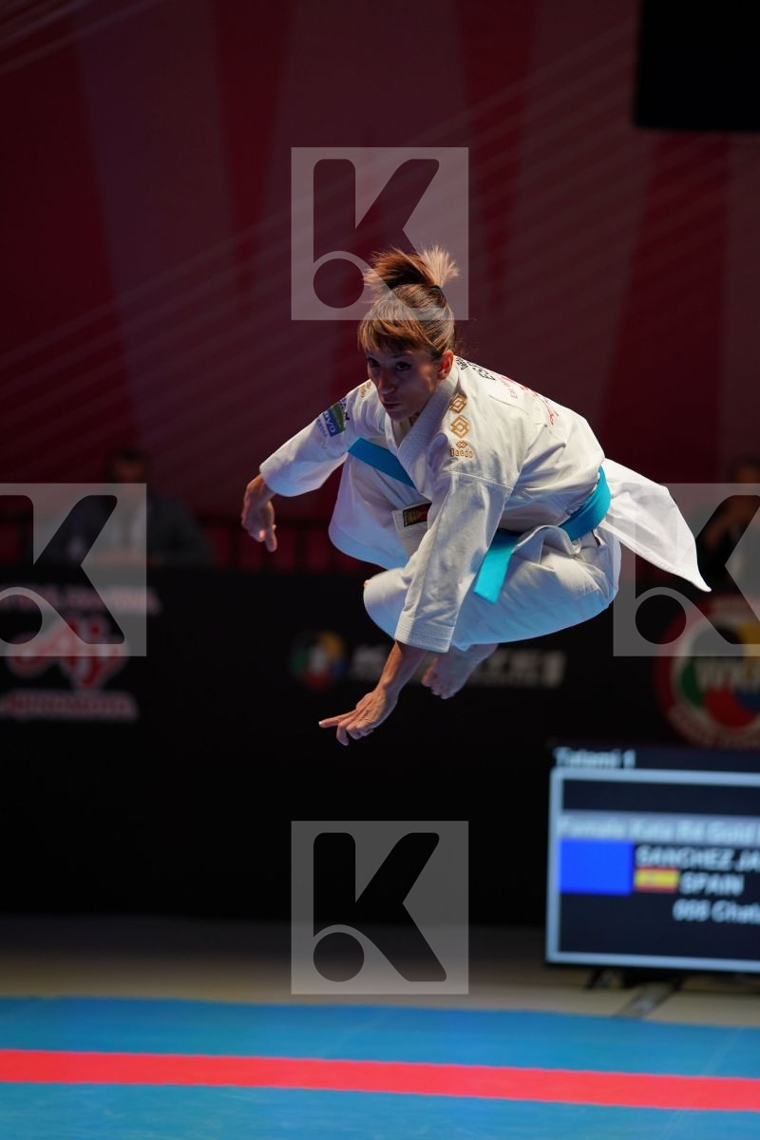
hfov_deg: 7.5
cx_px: 380
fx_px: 5826
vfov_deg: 11.2
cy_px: 570
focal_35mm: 184
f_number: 2.8
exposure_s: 1/500
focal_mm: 184
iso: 640
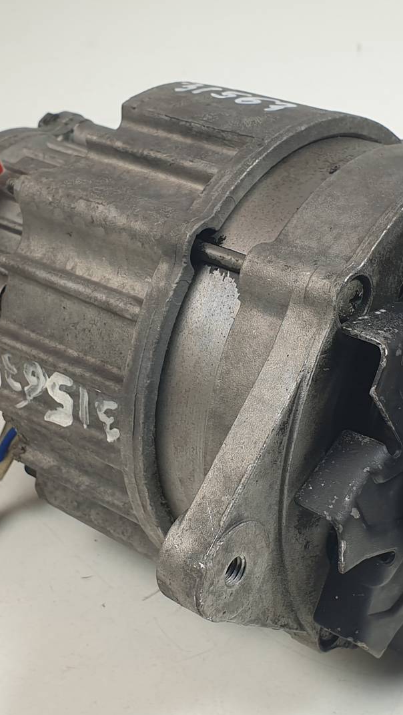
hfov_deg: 31.2
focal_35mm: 38
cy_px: 358
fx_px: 721
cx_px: 224
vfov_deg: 52.8
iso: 50
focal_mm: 4.3
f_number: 2.4
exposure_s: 1/101
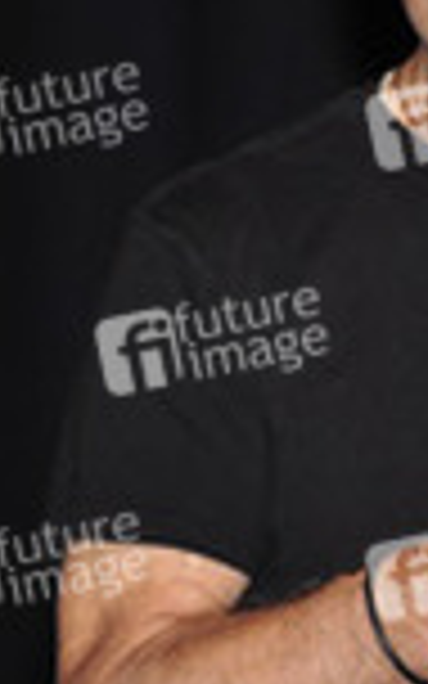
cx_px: 543
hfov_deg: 1.8
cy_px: 230
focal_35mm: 727
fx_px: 13568
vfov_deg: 2.9
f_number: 5.3
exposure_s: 1/160
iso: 400
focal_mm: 160
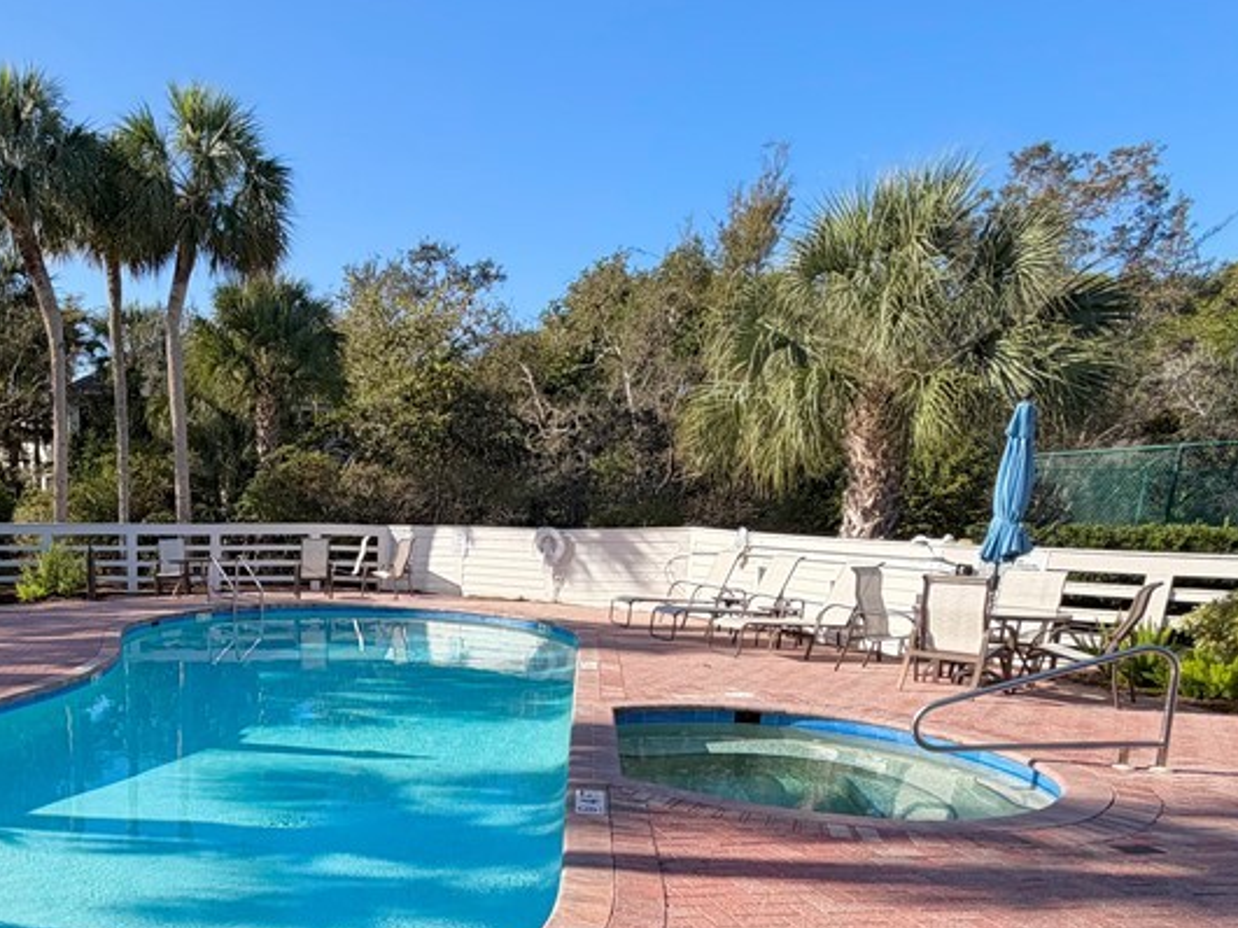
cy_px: 730
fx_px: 965
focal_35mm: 27
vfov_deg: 48.7
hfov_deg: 60.8
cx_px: 275
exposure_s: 1/770
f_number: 2.2
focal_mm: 2.22
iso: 32
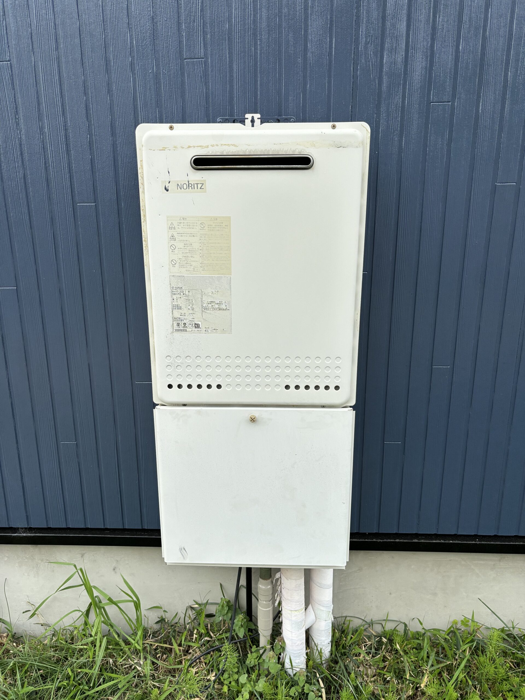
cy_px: 350
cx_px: 262
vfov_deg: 67.3
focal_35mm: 26
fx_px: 526
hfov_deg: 53.1
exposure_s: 1/1295
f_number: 1.6
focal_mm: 5.96
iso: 50
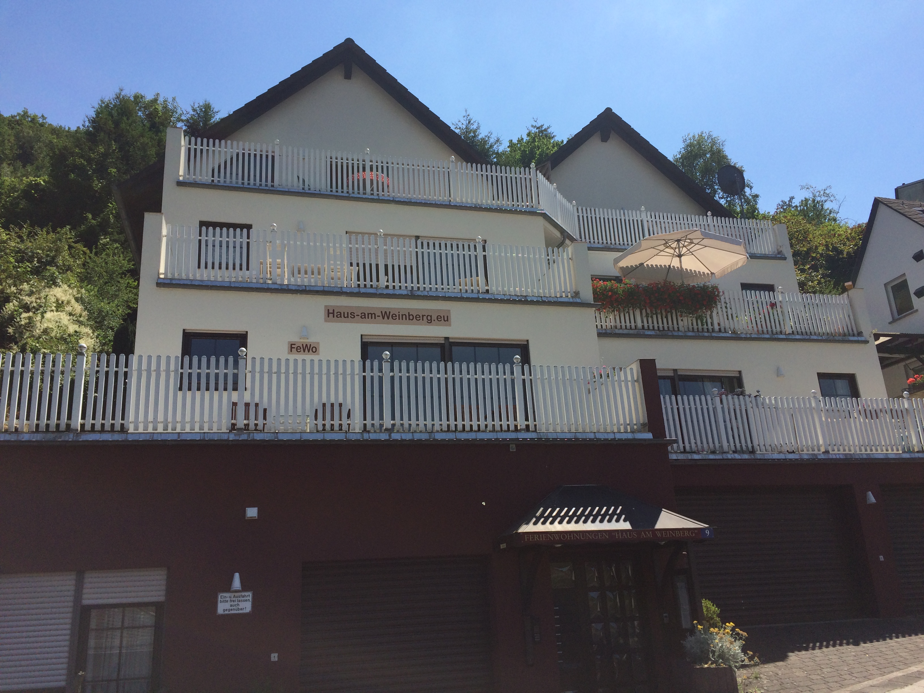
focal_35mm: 29
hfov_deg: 61.7
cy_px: 346
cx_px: 462
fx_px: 774
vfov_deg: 48.2
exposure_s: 1/2740
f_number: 2.2
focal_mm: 4.15
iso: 32
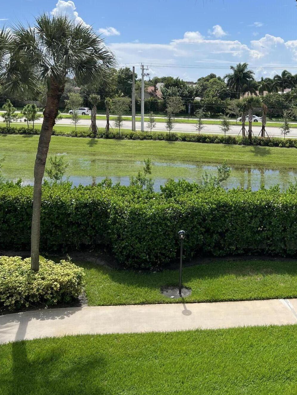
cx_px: 176
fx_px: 446
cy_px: 109
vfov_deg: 46.5
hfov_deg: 36.7
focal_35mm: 39
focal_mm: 5.7
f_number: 1.5
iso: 50
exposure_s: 1/5882
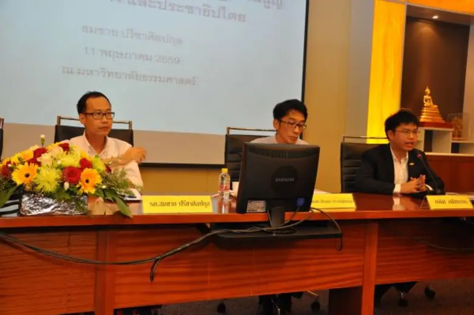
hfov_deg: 51.3
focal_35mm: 38
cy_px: 158
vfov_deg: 35.4
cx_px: 237
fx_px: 493
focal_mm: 25
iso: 800
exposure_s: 1/60
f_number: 5.6
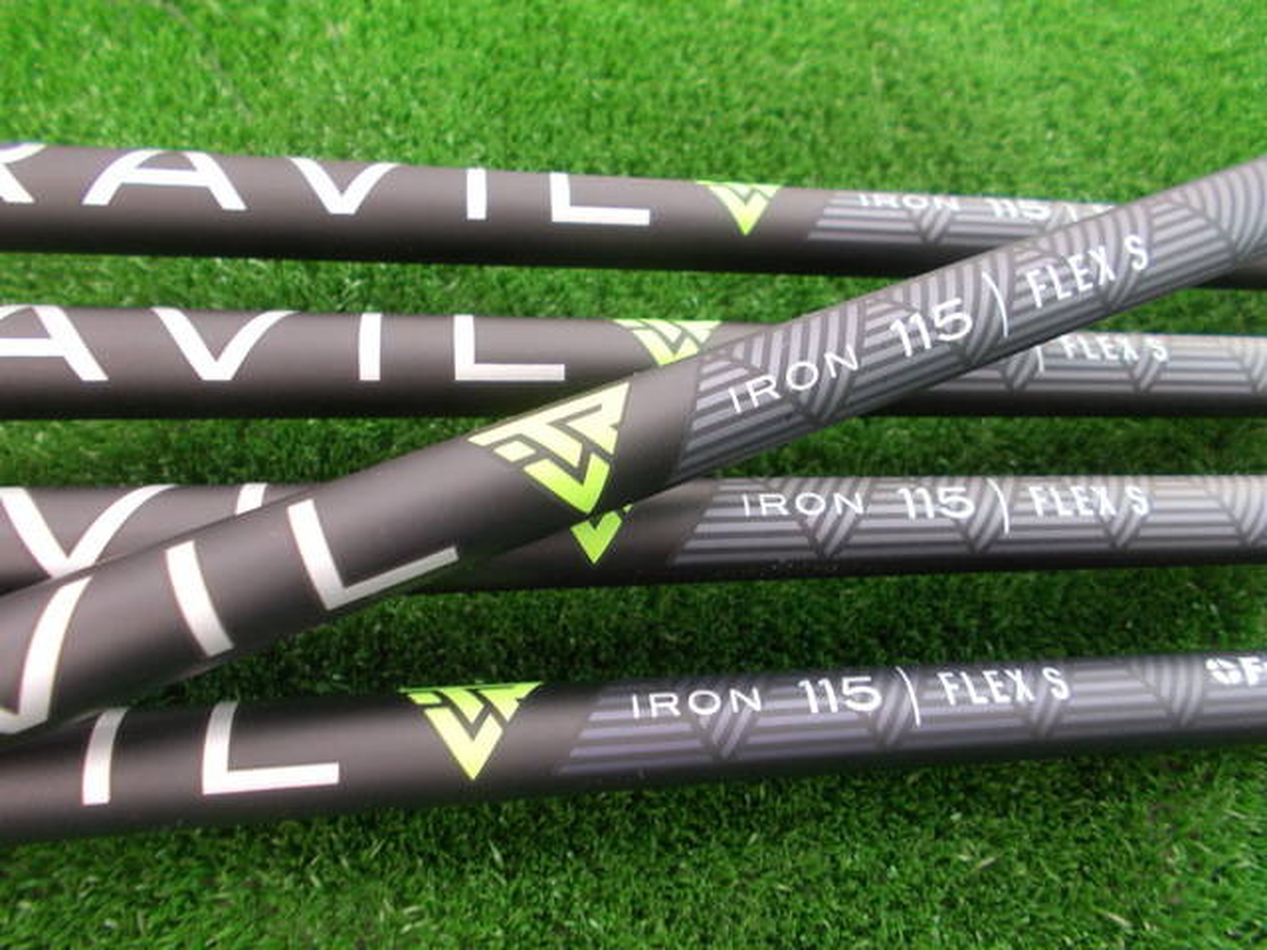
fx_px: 952
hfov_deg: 67.3
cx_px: 634
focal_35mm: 26
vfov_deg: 53.1
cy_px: 475
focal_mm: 4.6
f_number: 3.2
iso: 200
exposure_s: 1/15
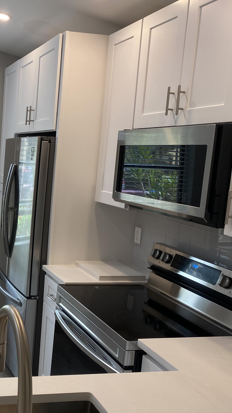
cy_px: 209
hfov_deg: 27.9
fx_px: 426
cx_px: -19
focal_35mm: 39
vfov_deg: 51.6
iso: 80
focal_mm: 4.25
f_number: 1.8
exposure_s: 1/120
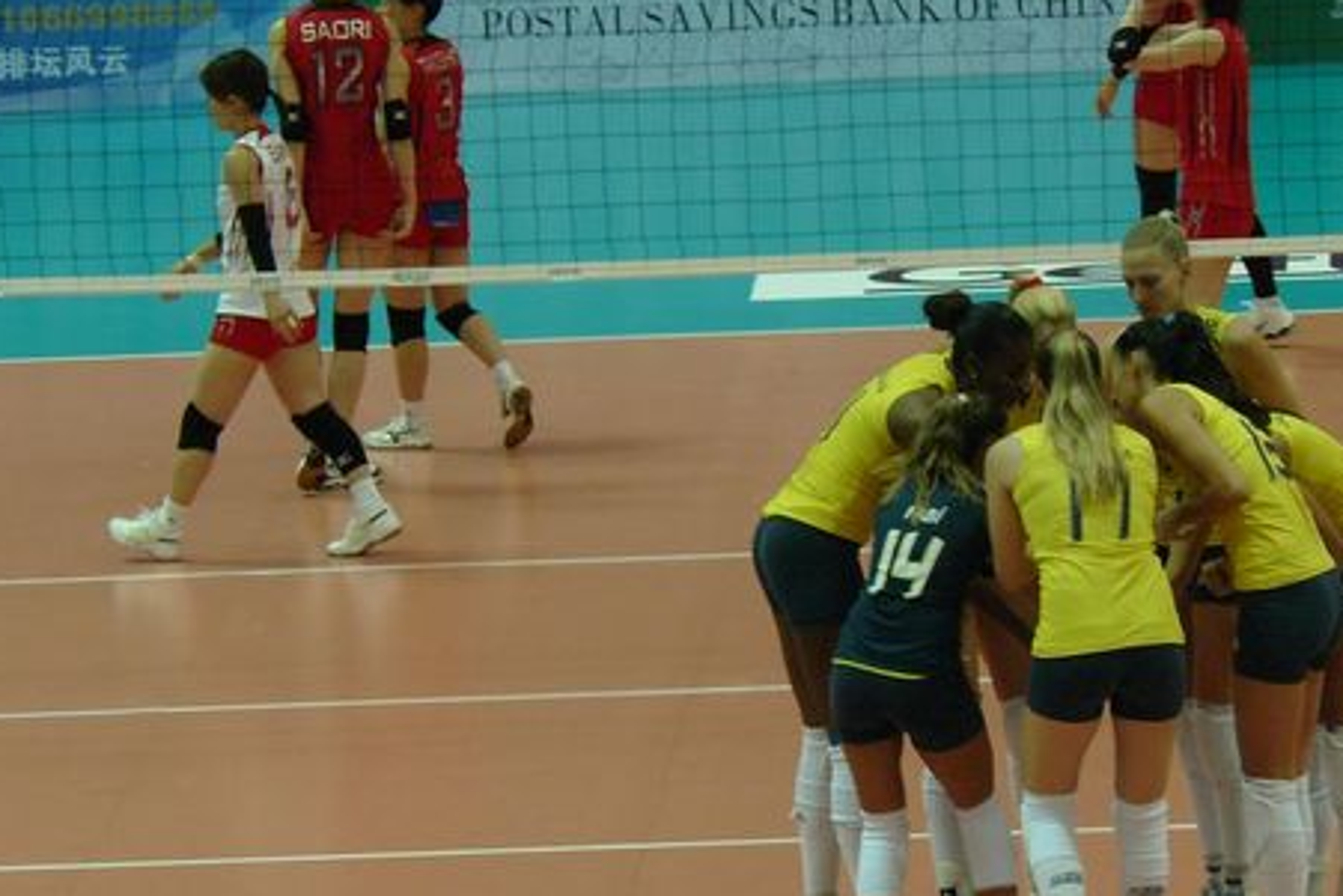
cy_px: 449
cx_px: 828
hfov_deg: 5.4
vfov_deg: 3.6
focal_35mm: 383
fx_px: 14292
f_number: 4
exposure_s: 1/125
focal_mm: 46.2
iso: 200
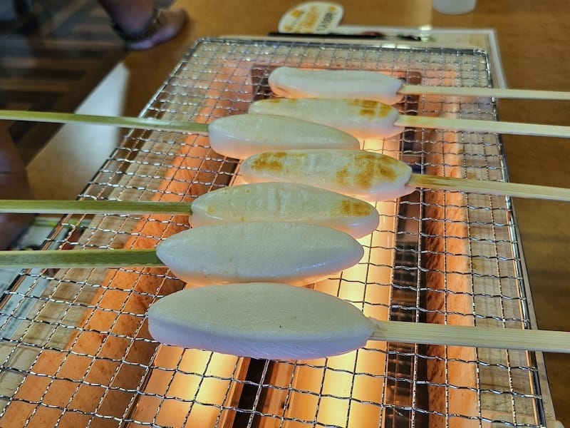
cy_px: 214
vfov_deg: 58.9
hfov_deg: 73.9
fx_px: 379
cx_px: 285
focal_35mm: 23
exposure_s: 1/100
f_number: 1.7
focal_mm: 6.3
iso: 64
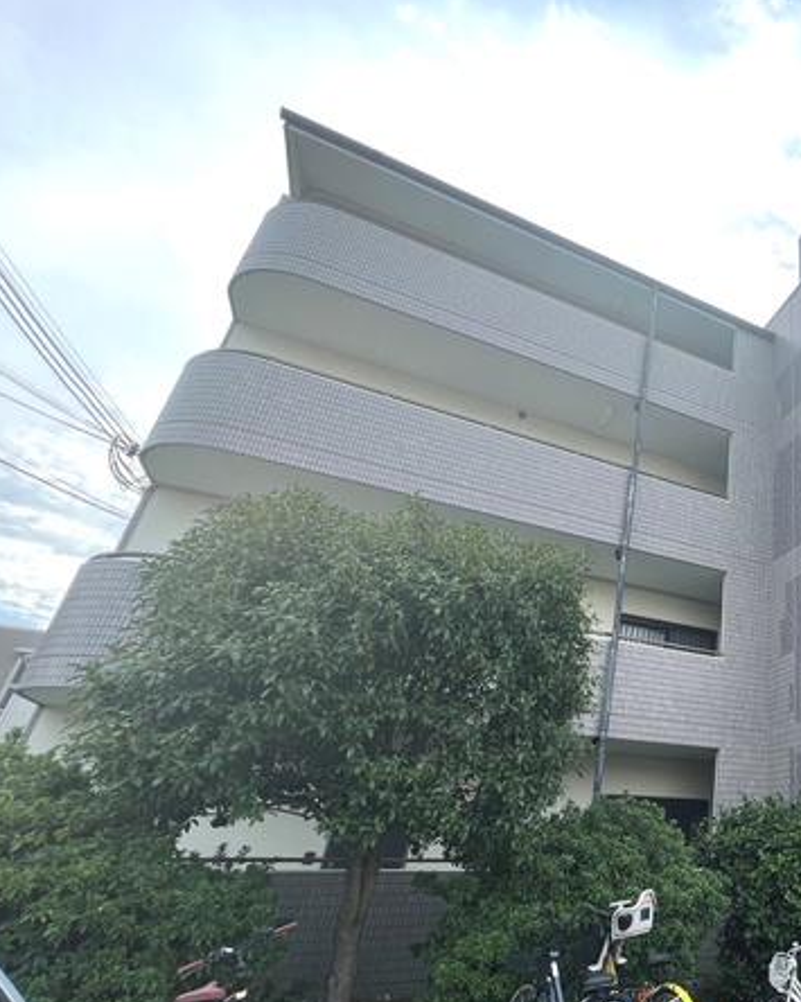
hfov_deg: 55.6
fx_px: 593
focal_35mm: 20
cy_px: 543
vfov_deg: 80.2
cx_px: 767
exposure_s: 1/485
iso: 32
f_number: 1.8
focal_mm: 1.57
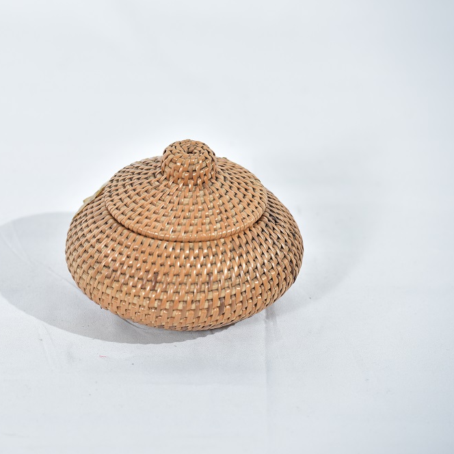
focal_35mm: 256
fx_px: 3799
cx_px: 146
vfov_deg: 6.8
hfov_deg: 6.8
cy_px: 227
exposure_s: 1/125
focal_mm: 200
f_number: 5.6
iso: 200
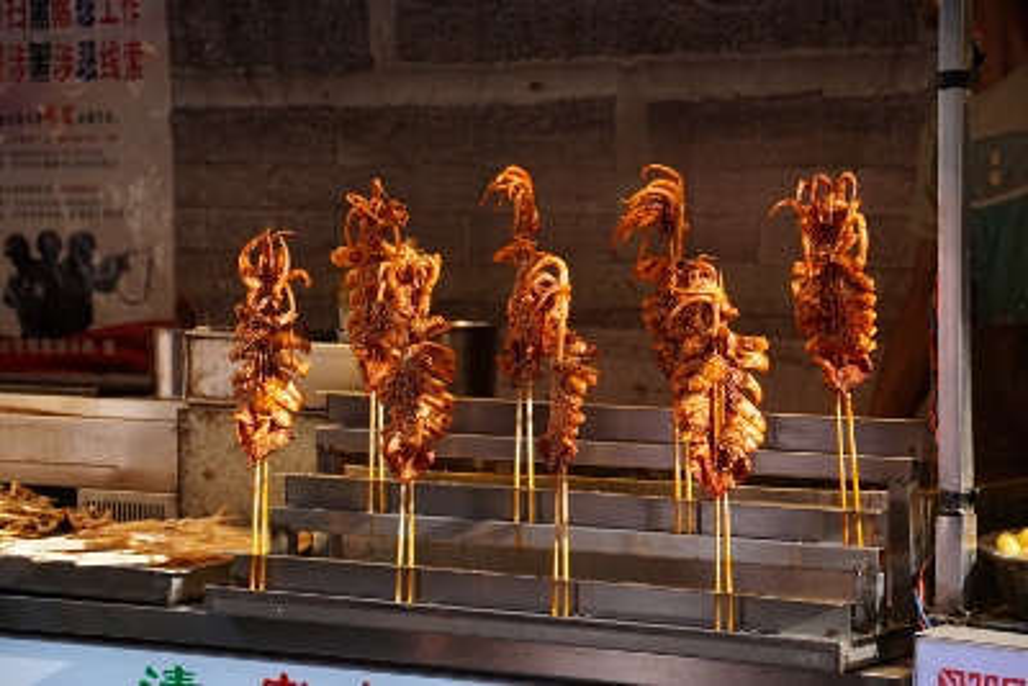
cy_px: 343
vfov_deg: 12.2
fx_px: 3213
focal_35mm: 112
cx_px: 514
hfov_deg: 18.2
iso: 1250
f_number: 5.6
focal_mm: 75
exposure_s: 1/2000
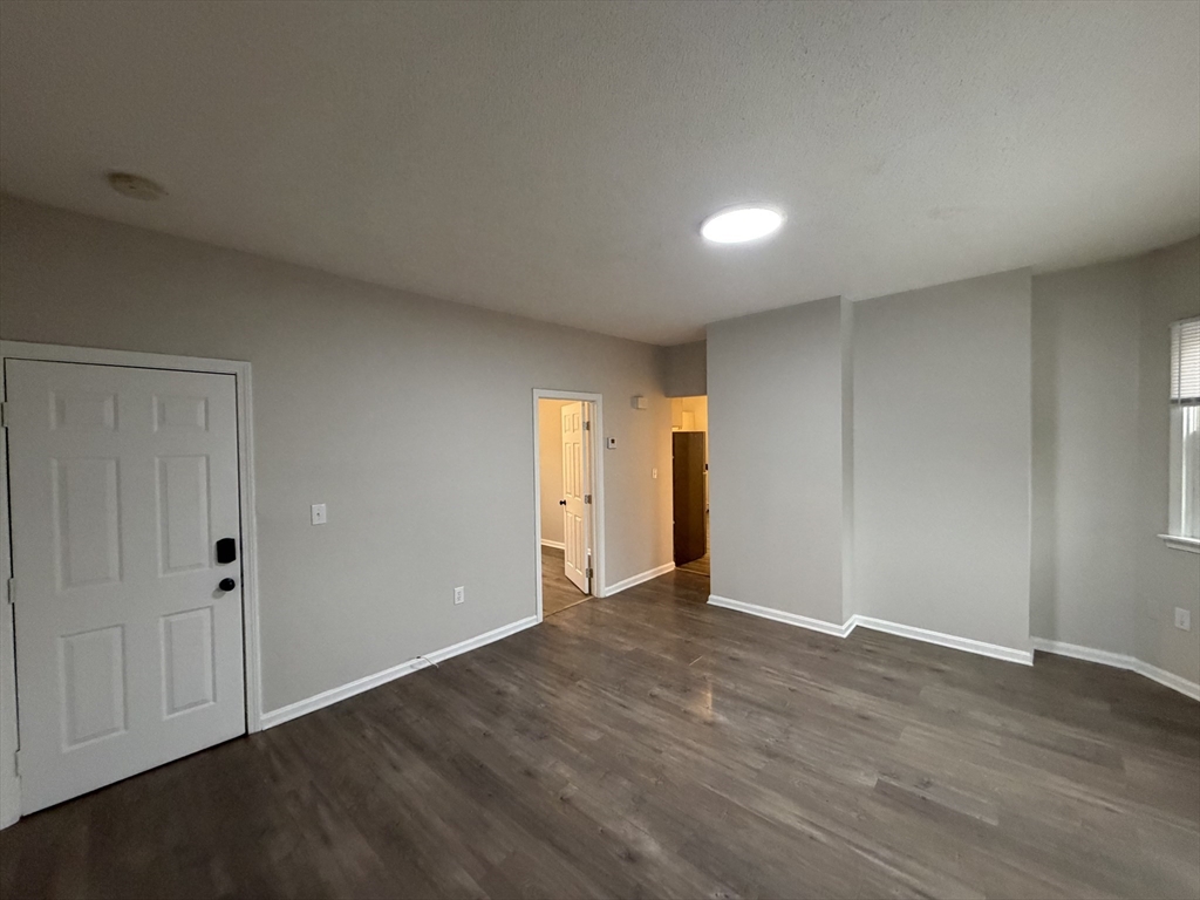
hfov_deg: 102.1
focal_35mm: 14
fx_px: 485
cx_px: 600
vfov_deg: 85.7
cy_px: 450
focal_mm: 2.22
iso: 400
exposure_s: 1/60
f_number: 2.2
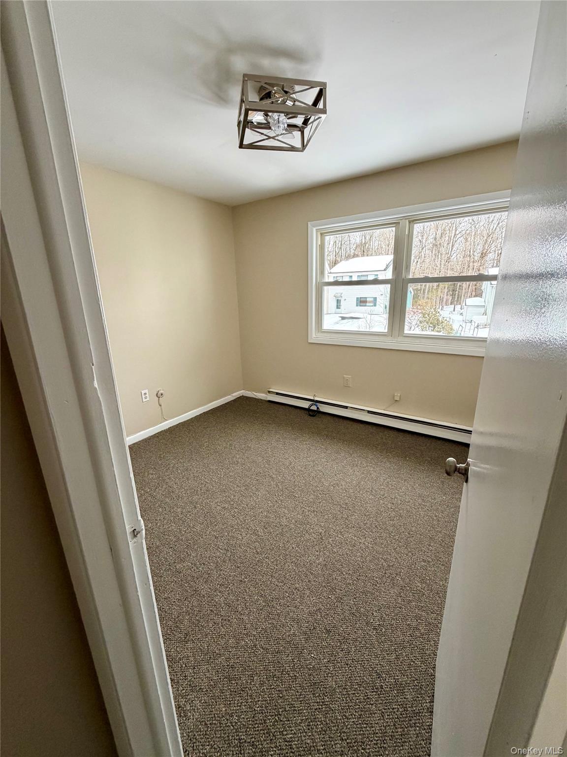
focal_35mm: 14
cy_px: 378
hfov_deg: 85.7
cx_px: 284
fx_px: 306
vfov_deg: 102.1
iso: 125
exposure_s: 1/121
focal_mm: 2.22
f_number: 2.2
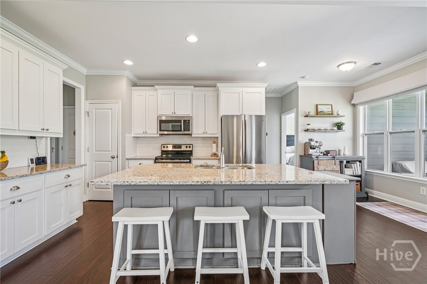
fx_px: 178
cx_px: 214
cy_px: 142
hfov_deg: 100.4
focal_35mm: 15
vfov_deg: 77.3
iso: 400
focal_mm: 15
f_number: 8
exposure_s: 1/6
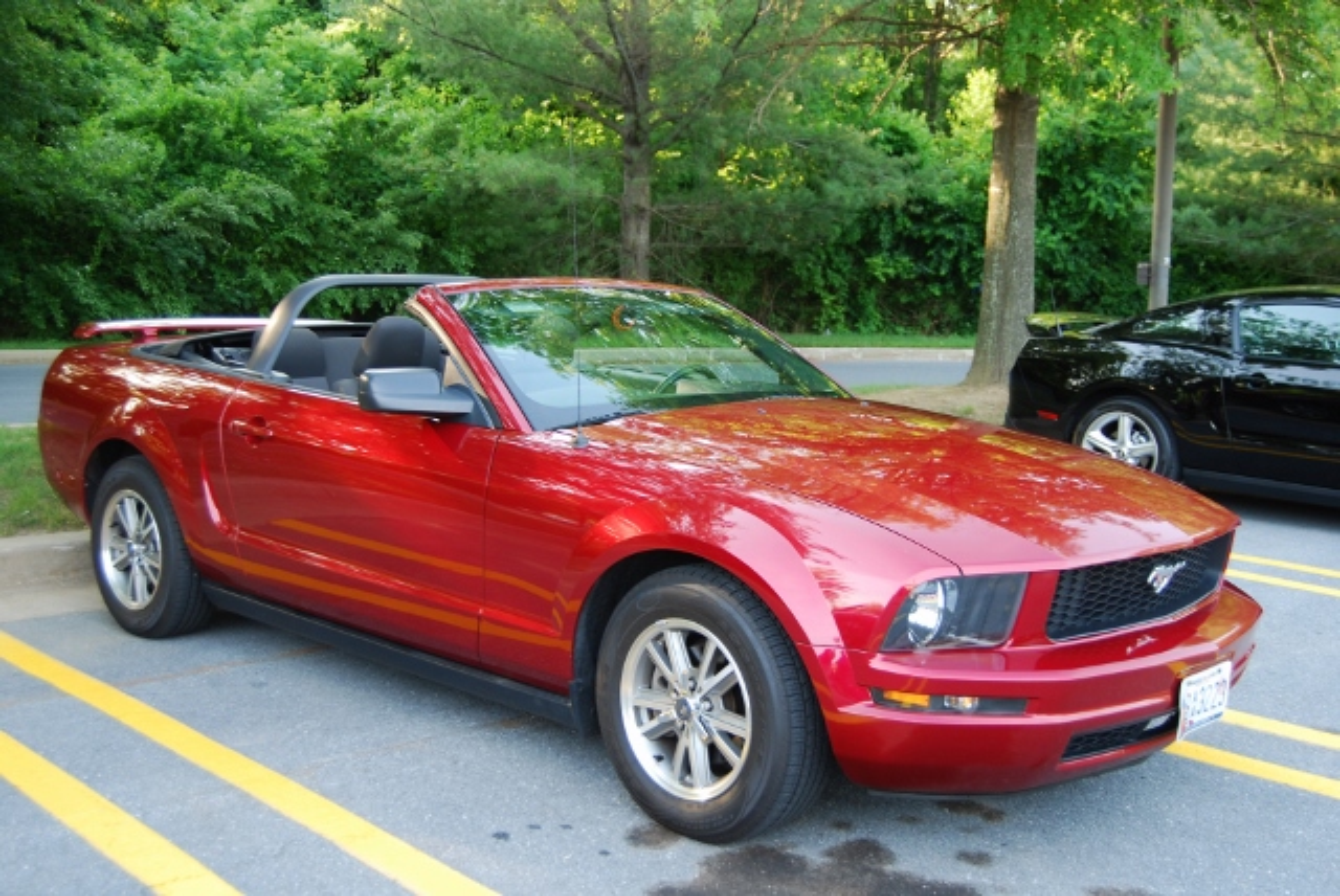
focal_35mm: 39
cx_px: 670
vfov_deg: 34.3
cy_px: 448
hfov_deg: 49.5
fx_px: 1453
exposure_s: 1/50
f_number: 4.2
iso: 200
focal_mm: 26
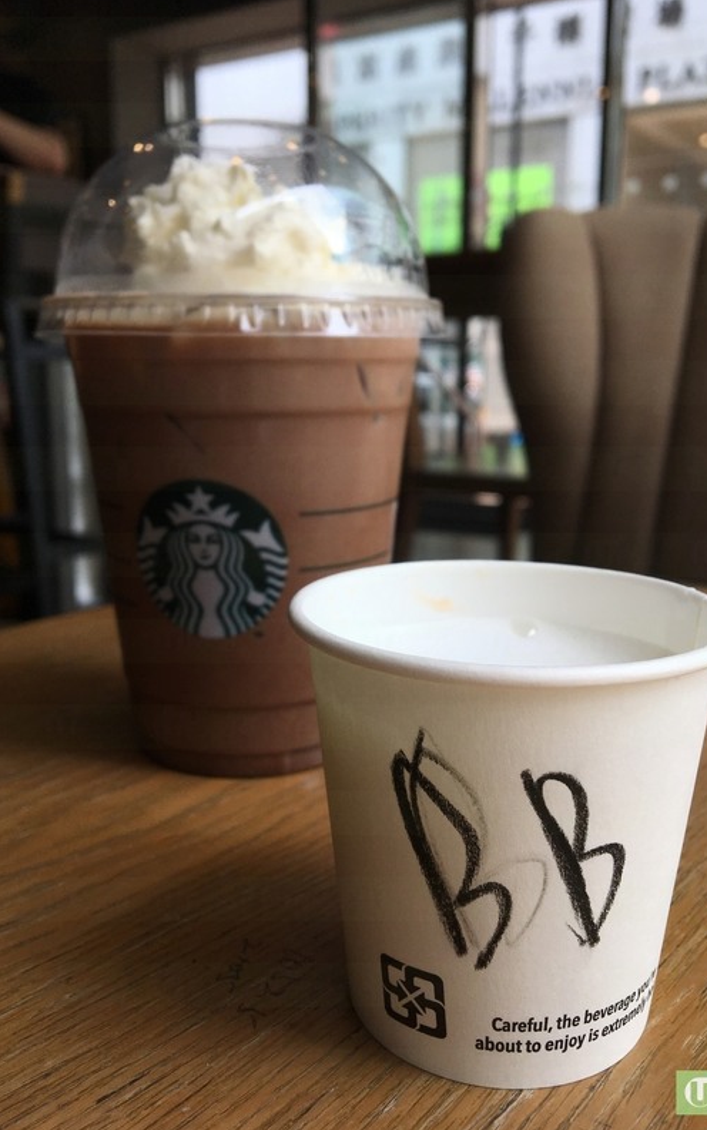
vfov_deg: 61.2
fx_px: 955
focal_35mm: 31
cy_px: 566
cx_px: 356
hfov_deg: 40.6
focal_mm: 4.15
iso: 25
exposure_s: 1/358
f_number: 2.2
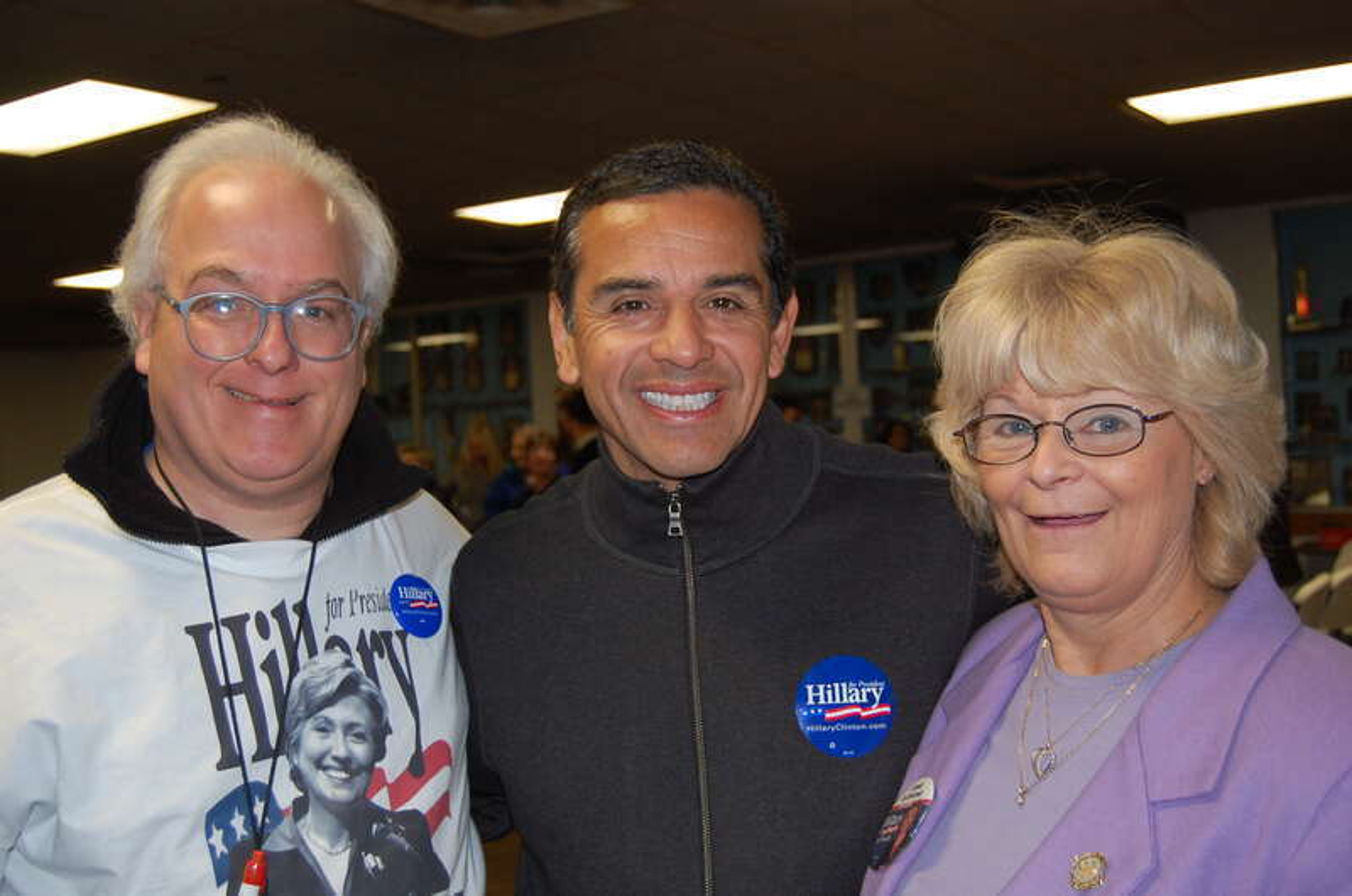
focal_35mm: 39
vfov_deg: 34.1
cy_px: 448
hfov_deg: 49.6
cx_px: 676
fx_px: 1462
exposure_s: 1/60
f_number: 4.2
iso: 400
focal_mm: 26
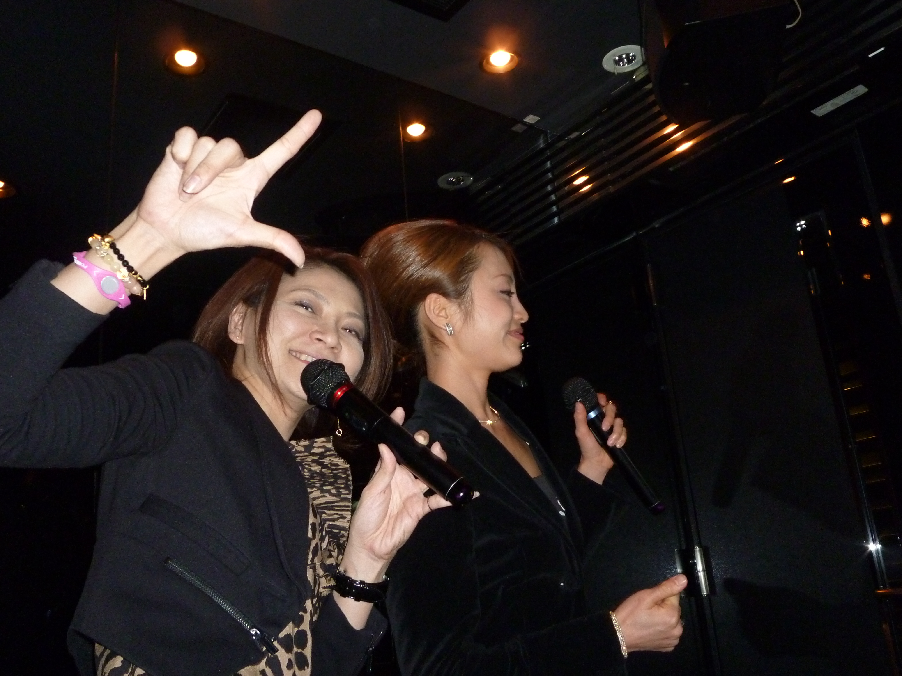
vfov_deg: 45.4
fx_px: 808
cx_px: 451
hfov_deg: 58.4
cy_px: 338
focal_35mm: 31
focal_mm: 5.5
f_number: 3.1
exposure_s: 1/30
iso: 400
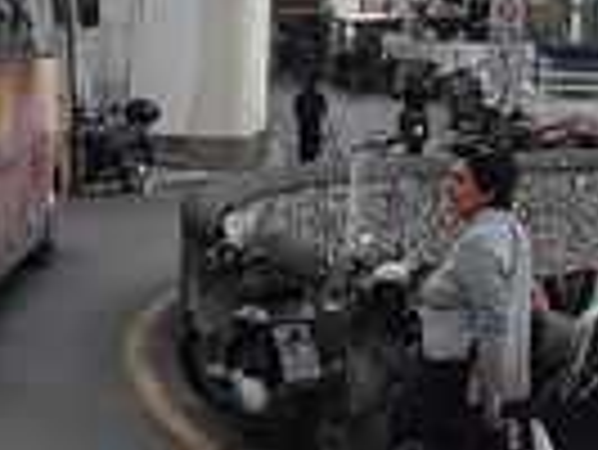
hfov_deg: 16.1
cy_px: 243
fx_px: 2109
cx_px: 369
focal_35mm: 122
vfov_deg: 12.2
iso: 40
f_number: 1.9
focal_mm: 2.91
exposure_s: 1/401
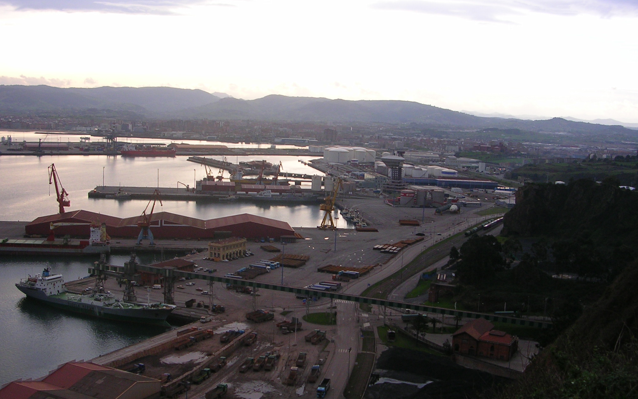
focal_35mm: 41
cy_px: 238
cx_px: 318
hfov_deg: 48.2
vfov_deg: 31.2
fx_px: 713
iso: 50
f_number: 2.8
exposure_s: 1/294
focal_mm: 5.8
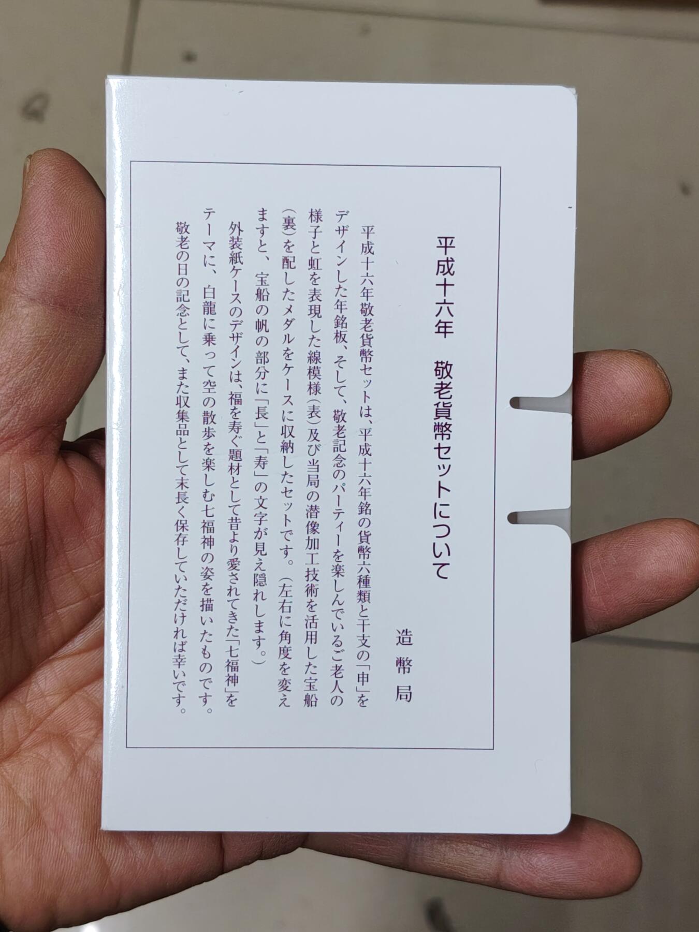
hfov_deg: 28.6
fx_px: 1373
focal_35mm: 51
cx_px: 350
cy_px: 466
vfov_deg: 37.5
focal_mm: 4.84
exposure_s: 1/100
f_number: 1.88
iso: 567
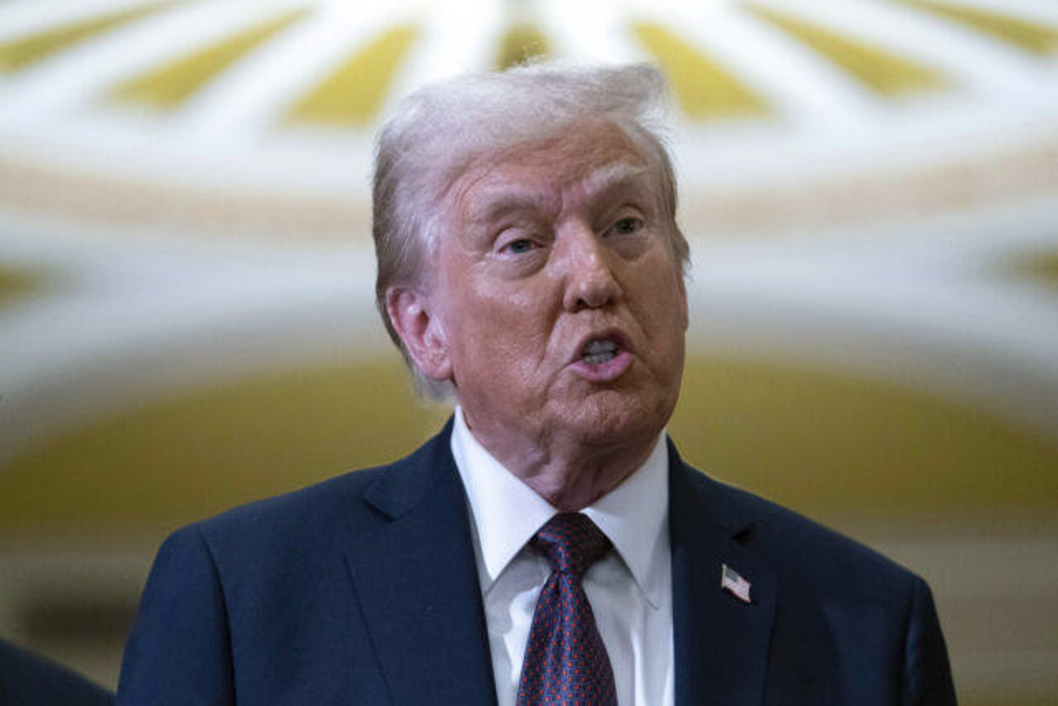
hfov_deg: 13.7
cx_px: 529
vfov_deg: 9.2
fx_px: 4409
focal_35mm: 150
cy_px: 353
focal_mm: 150
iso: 8000
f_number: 3.5
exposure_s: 1/320
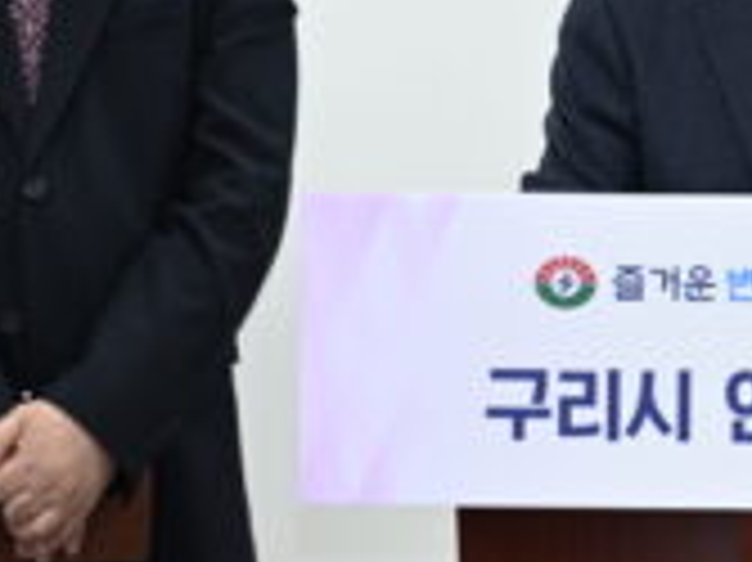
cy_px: -310
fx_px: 14979
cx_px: 883
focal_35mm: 690
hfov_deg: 2.9
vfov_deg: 2.1
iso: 1000
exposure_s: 1/125
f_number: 5.6
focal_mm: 200
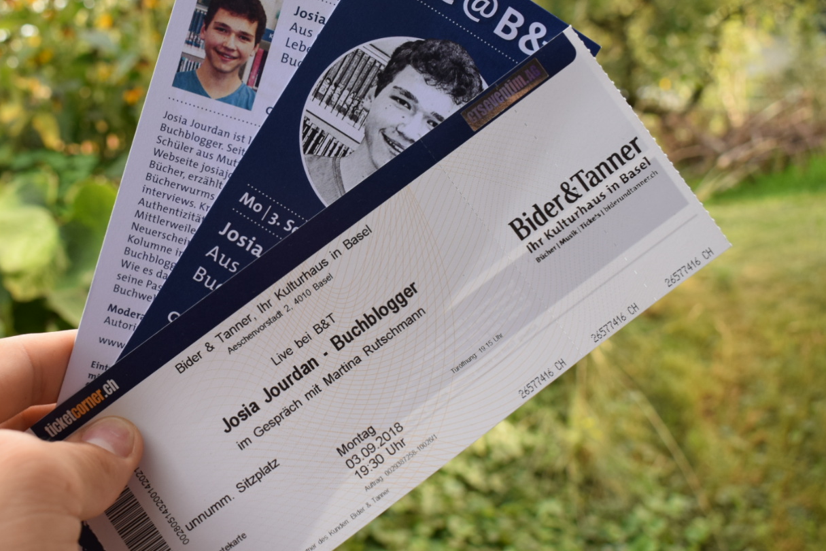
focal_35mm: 44
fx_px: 1009
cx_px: 284
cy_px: 282
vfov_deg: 30.5
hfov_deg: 43.9
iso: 400
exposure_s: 1/125
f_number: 5.6
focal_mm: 22
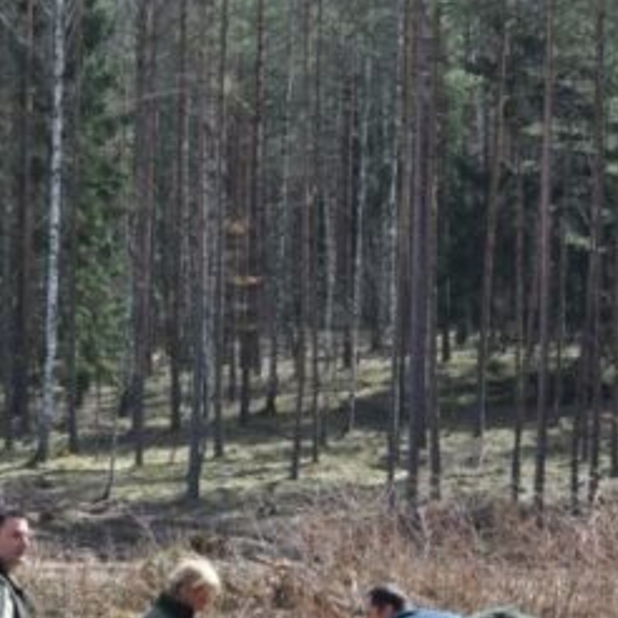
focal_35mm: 199
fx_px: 4019
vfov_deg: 8.7
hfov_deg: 8.8
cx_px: 35
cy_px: 636
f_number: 7.1
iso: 200
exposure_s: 1/200
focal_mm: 50
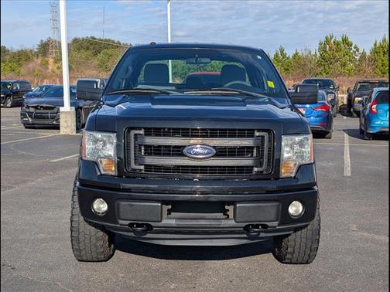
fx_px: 552
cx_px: 195
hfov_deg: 38.9
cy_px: 146
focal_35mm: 49
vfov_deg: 29.7
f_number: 1.68
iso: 20
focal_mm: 6.9
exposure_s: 1/1429
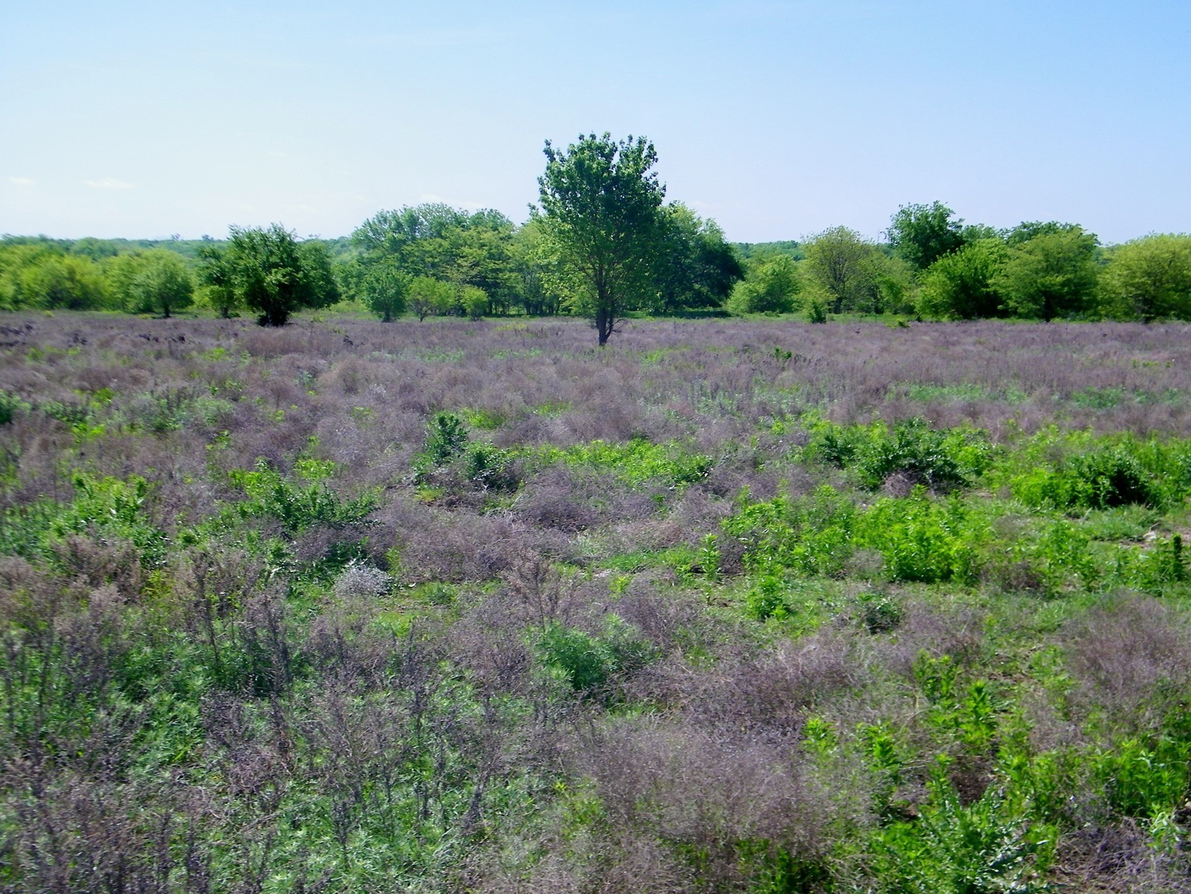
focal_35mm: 47
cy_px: 470
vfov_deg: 30.9
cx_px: 626
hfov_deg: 40.4
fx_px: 1617
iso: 80
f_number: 7.8
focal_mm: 7.9
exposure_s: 1/200
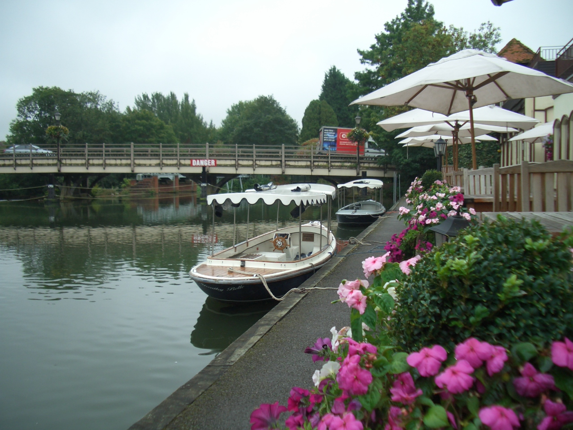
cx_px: 286
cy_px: 215
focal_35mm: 35
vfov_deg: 40.7
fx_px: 579
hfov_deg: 52.6
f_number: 2.6
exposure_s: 1/250
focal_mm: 5.8
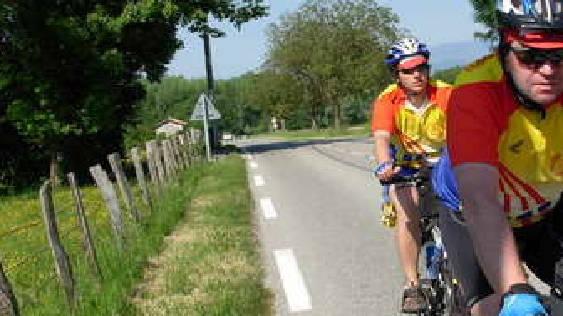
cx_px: 359
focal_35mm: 74
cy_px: 147
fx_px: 1105
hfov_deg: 28.5
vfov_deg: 16.3
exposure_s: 1/456
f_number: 4.9
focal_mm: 6.3
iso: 79
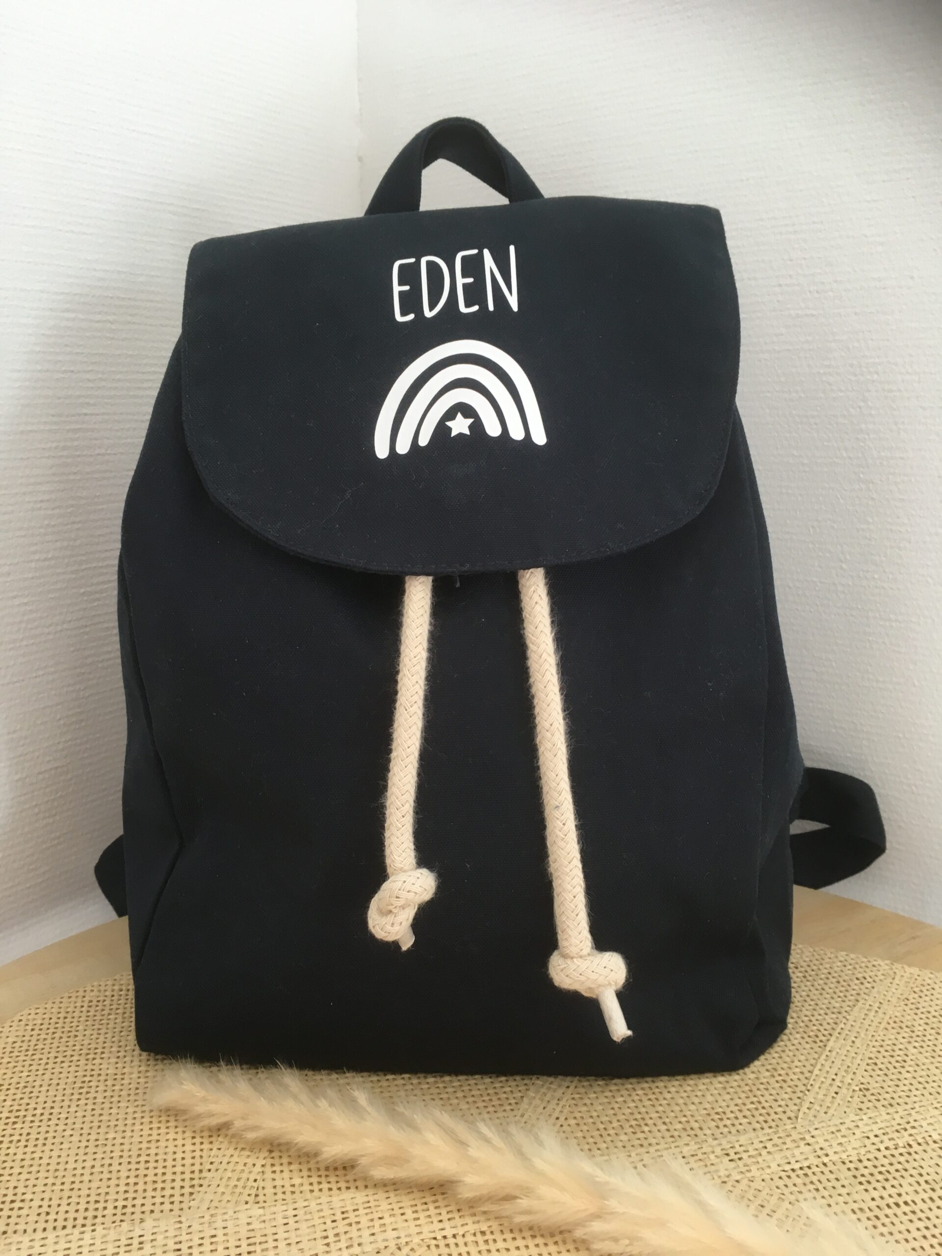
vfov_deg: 61.7
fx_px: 1052
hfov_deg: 48.2
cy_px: 628
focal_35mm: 29
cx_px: 471
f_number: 2.2
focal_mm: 4.15
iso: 32
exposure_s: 1/33
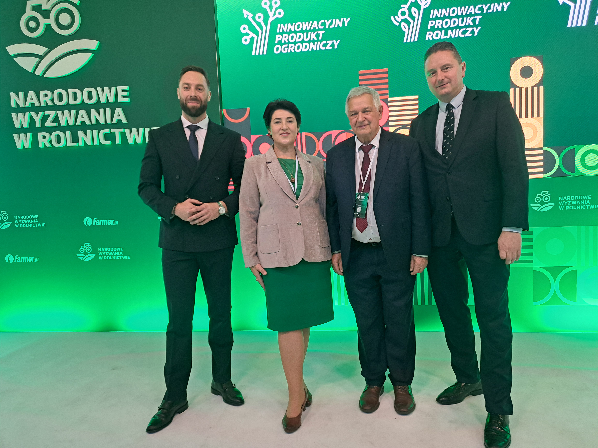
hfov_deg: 71.6
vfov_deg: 56.8
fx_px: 415
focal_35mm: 24
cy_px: 224
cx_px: 299
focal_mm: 5.23
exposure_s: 1/50
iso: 100
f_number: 1.8
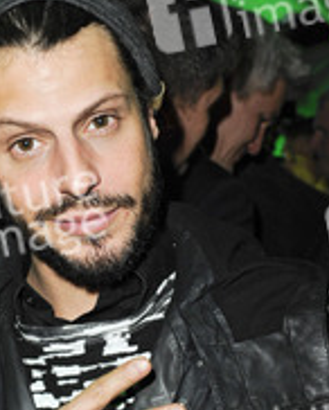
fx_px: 778
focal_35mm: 64
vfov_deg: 28.8
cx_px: 57
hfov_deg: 23.5
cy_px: 338
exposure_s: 1/30
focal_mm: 31
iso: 1000
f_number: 5.6
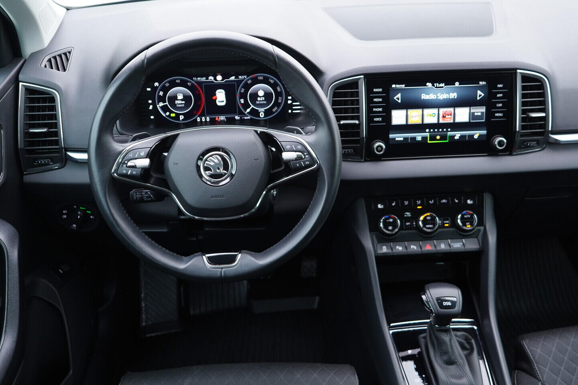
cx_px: 289
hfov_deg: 53.1
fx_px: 578
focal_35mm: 36
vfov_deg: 36.9
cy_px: 192
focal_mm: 24
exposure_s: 1/40
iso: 400
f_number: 2.8
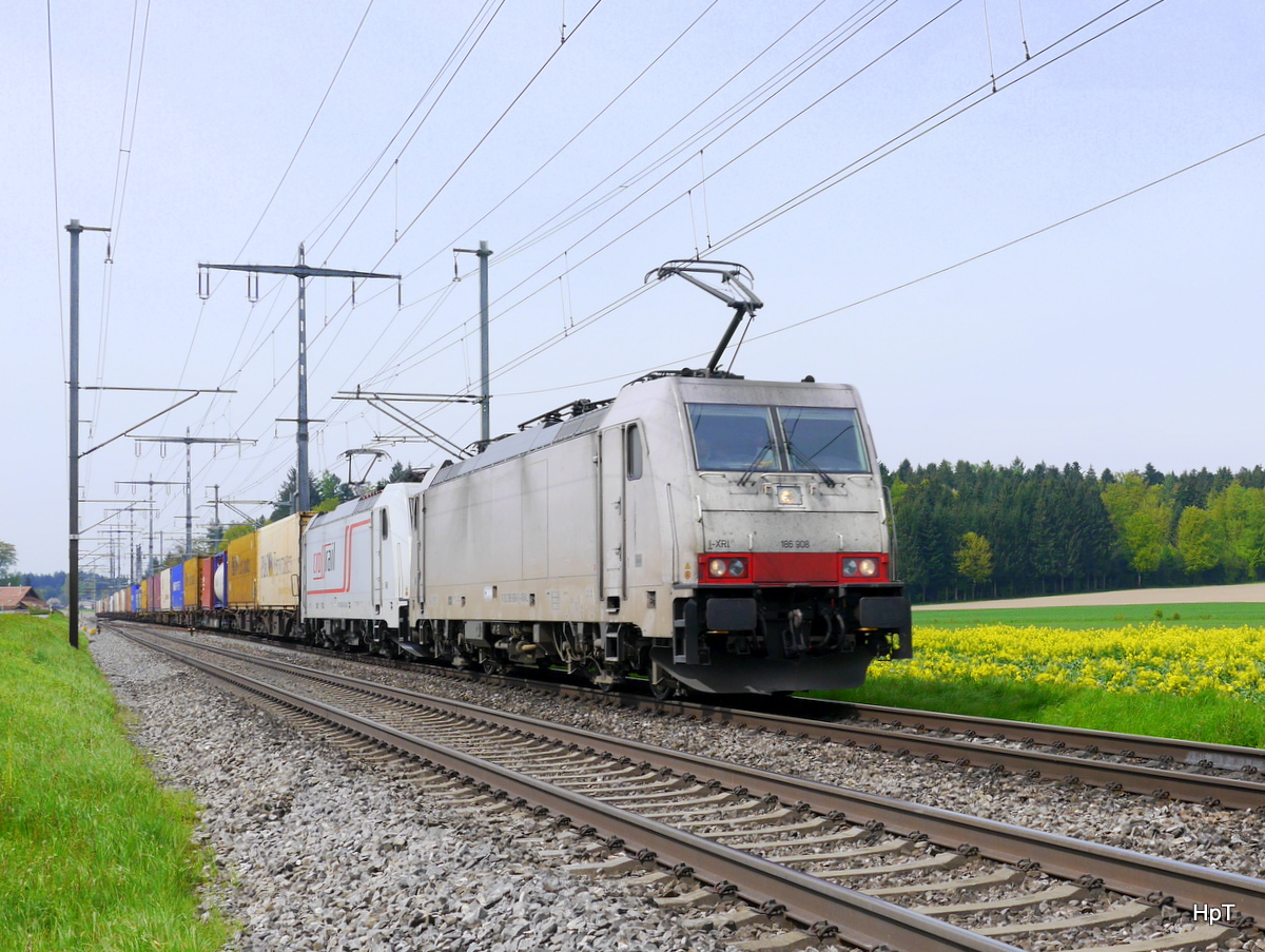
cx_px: 632
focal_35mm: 34
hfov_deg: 53.9
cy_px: 476
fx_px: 1244
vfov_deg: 41.9
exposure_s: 1/400
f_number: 8
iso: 160
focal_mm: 17
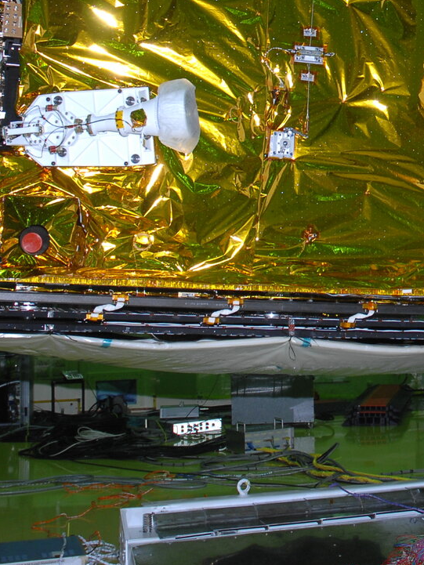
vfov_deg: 27.3
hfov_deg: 20.4
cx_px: 461
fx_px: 1127
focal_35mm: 69
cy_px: 77
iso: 250
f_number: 5
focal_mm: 18
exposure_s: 1/60
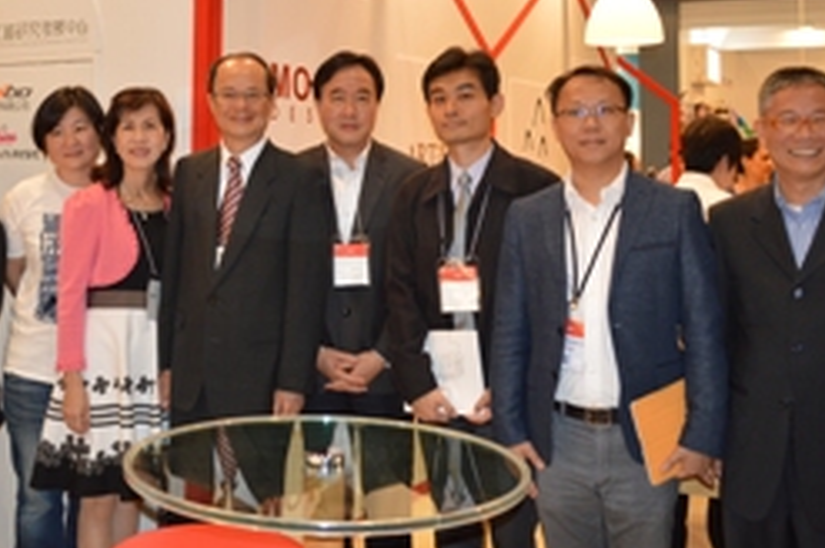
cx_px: 272
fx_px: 1053
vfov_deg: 28.4
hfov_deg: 42.2
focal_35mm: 46
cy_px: 90
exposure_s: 1/60
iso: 400
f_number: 3.5
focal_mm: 18
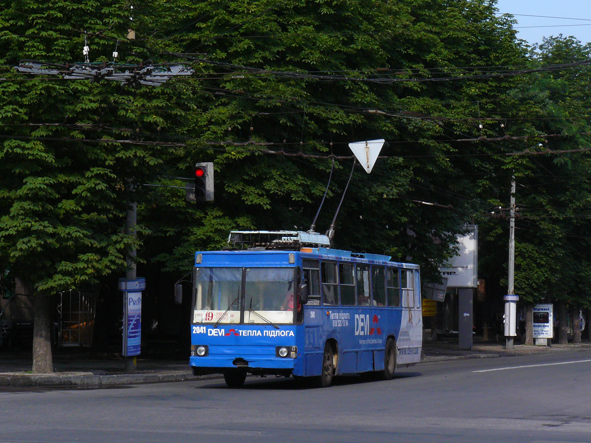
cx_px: 296
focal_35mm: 106
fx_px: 1810
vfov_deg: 14.0
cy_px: 222
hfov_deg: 18.5
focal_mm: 17.7
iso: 200
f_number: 8
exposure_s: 1/250
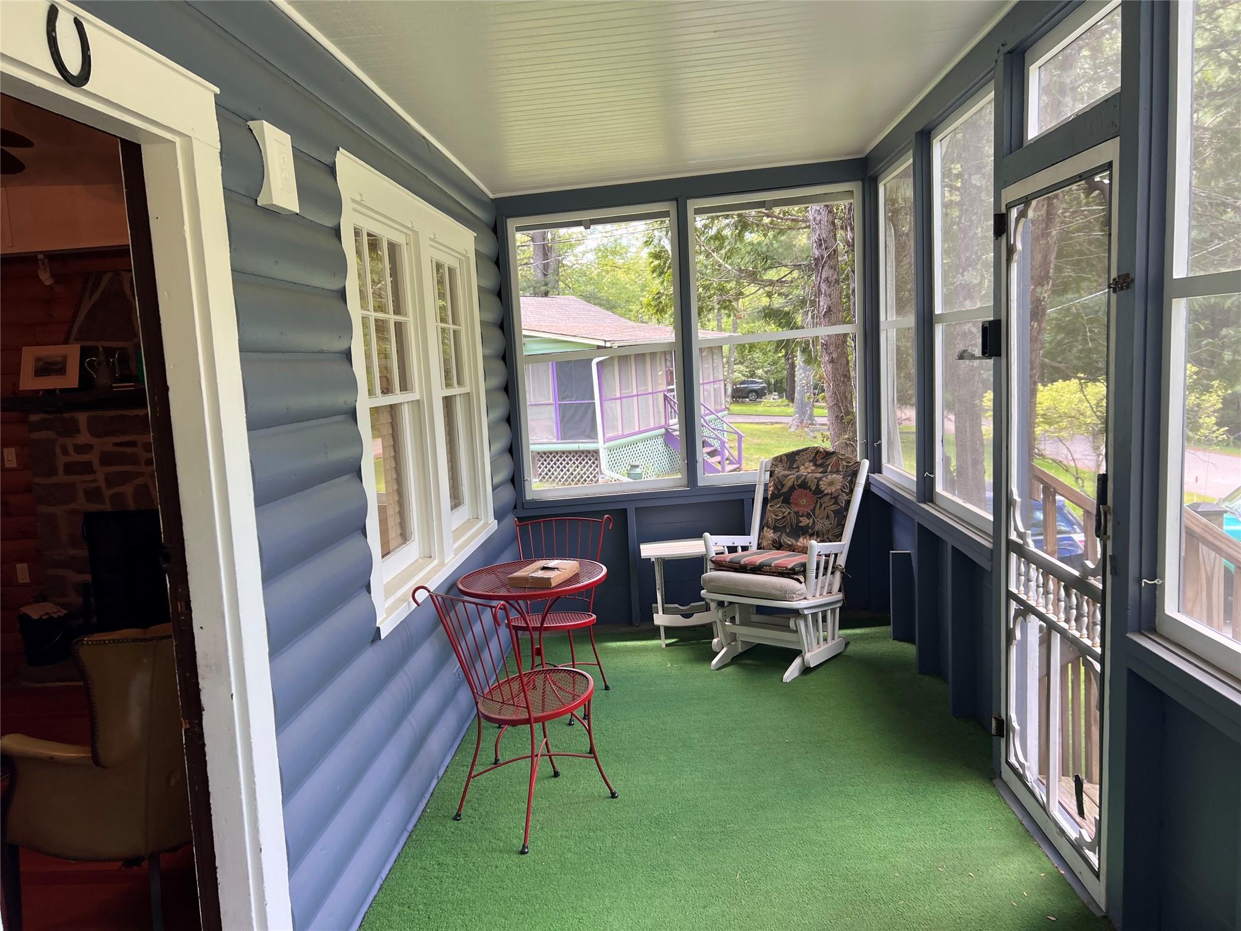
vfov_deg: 53.1
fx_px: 932
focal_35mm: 26
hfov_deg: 67.3
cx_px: 620
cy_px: 466
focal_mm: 5.7
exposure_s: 1/121
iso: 64
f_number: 1.5
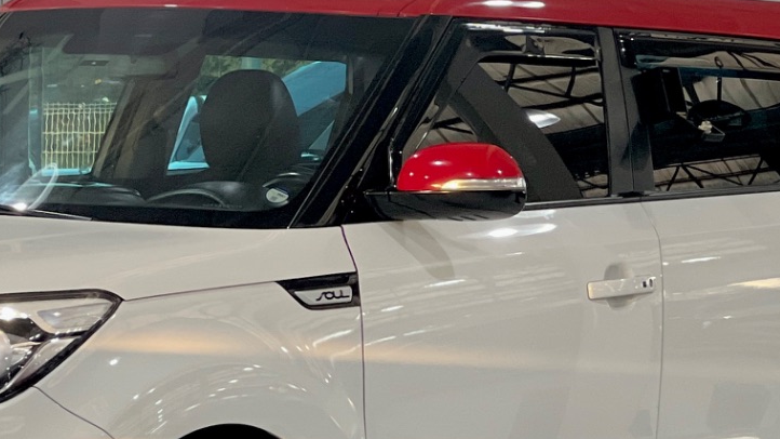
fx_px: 4612
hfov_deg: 9.7
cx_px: 200
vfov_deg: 5.4
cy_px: 234
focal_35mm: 223
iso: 200
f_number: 2.8
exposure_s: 1/40
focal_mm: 9
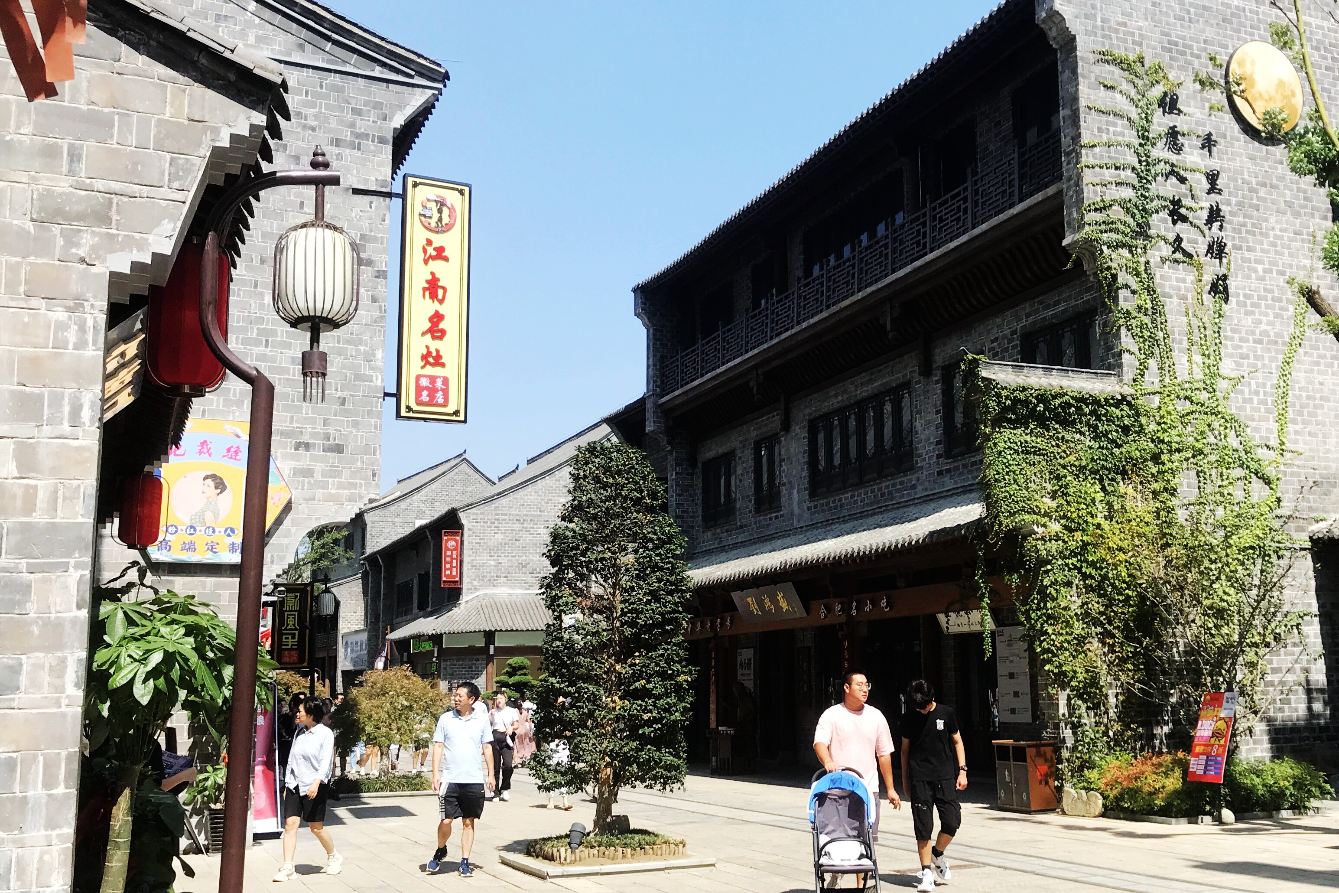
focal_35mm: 38
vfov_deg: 35.0
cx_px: 846
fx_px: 1413
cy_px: 471
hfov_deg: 50.1
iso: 20
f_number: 1.8
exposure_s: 1/1742
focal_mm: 3.99
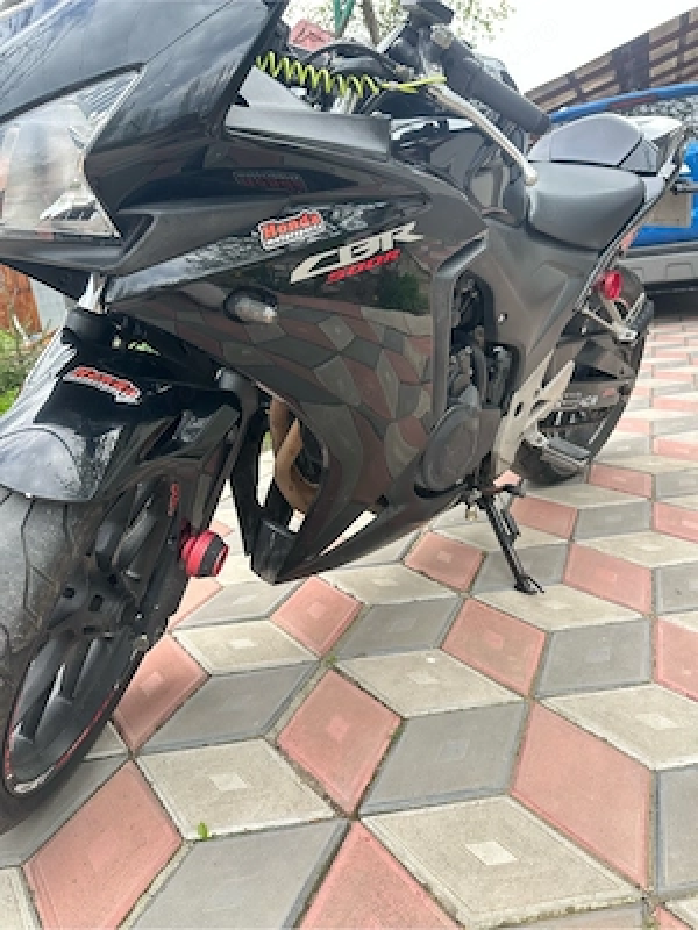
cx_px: 349
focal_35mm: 24
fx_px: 645
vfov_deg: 71.6
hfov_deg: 56.8
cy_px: 465
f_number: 1.78
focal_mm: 6.86
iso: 80
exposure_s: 1/361
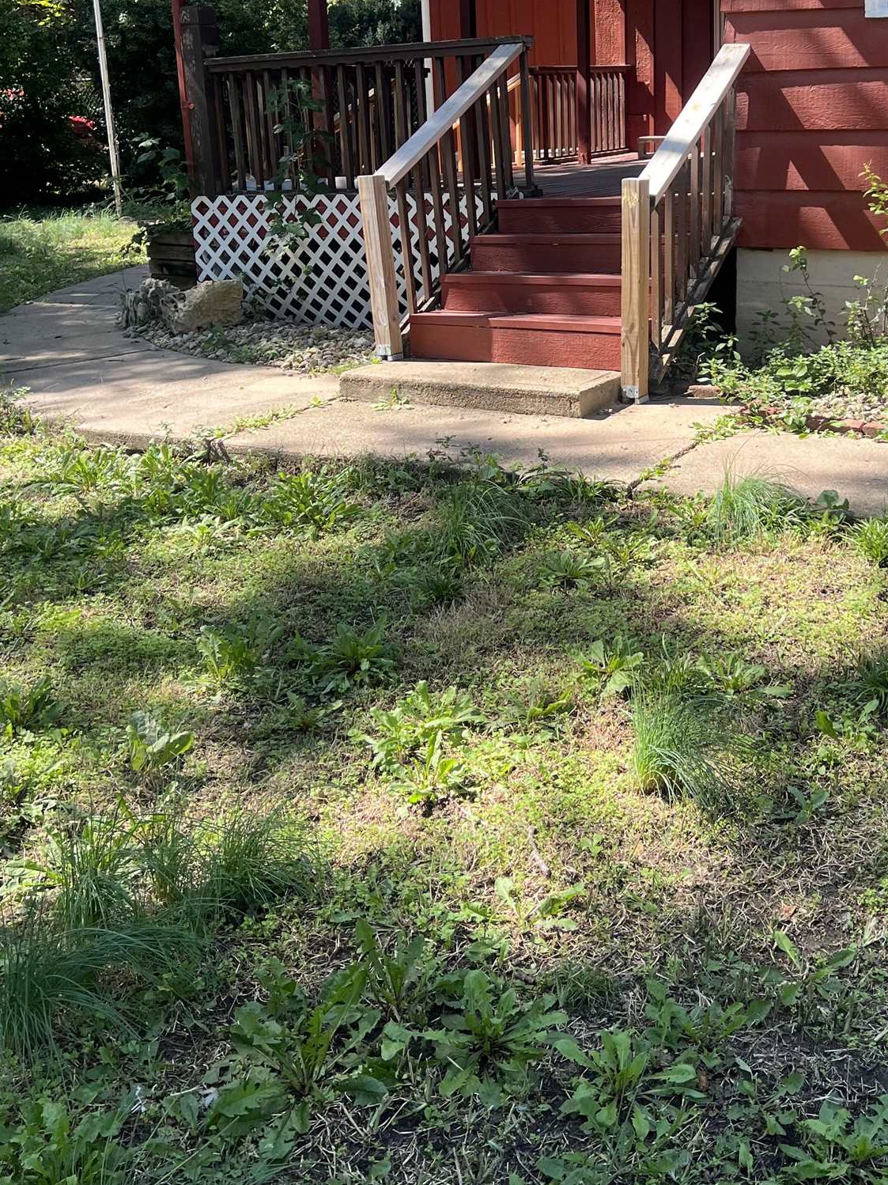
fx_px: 1369
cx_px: 632
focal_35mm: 40
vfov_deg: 45.9
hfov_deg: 35.4
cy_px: 377
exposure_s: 1/683
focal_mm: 5.7
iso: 50
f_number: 1.5
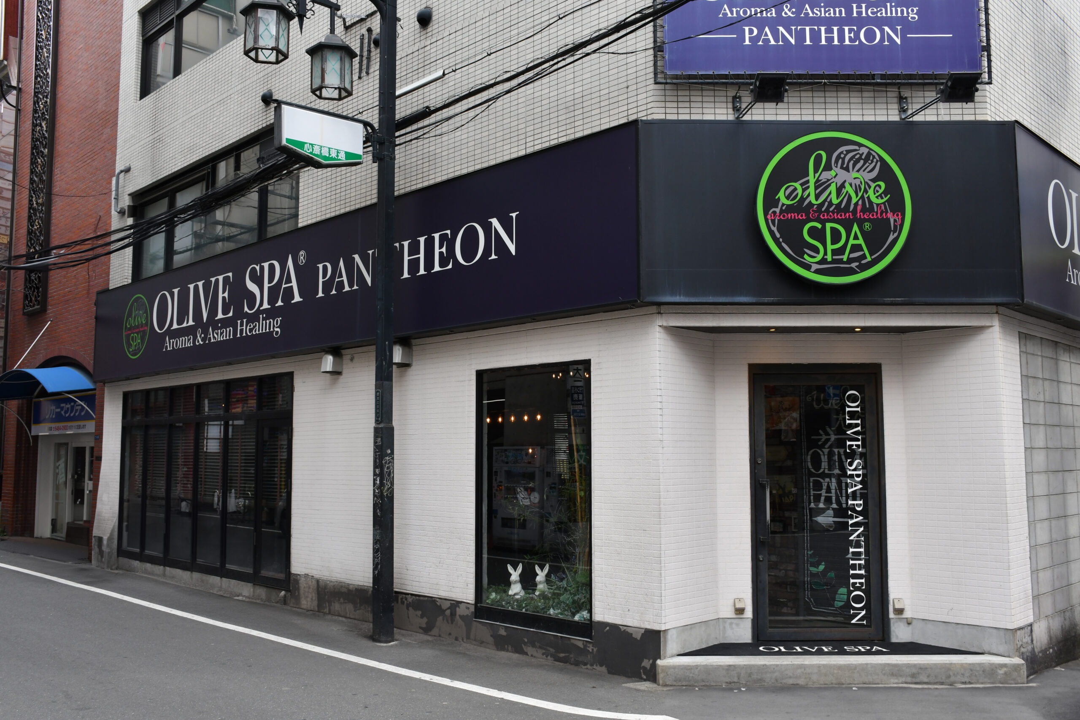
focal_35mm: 33
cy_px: 360
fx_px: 990
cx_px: 540
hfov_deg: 57.2
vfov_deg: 40.0
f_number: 9
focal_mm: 22
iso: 400
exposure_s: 1/160
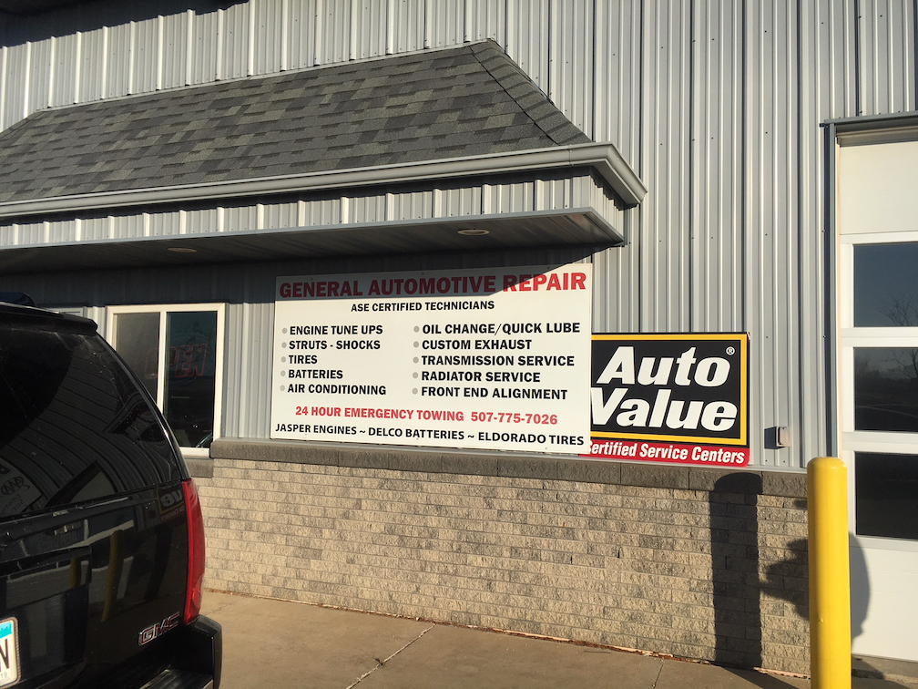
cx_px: 459
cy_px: 344
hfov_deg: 61.7
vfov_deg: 48.2
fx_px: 769
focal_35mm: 29
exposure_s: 1/2959
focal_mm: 4.15
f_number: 2.2
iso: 25
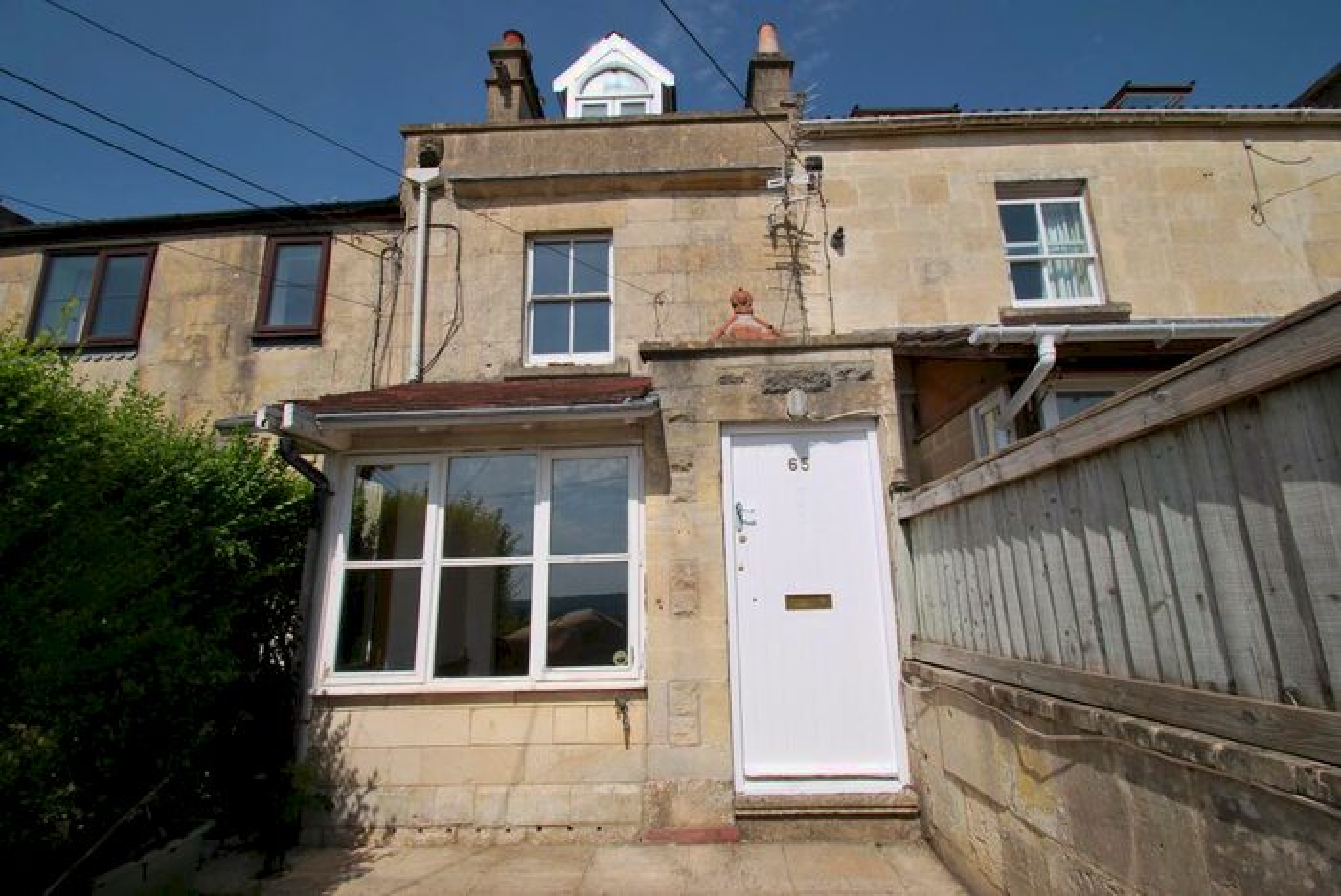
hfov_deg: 100.3
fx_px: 559
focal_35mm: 15
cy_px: 448
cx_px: 670
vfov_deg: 77.4
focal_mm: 10
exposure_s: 1/320
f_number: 9
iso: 100
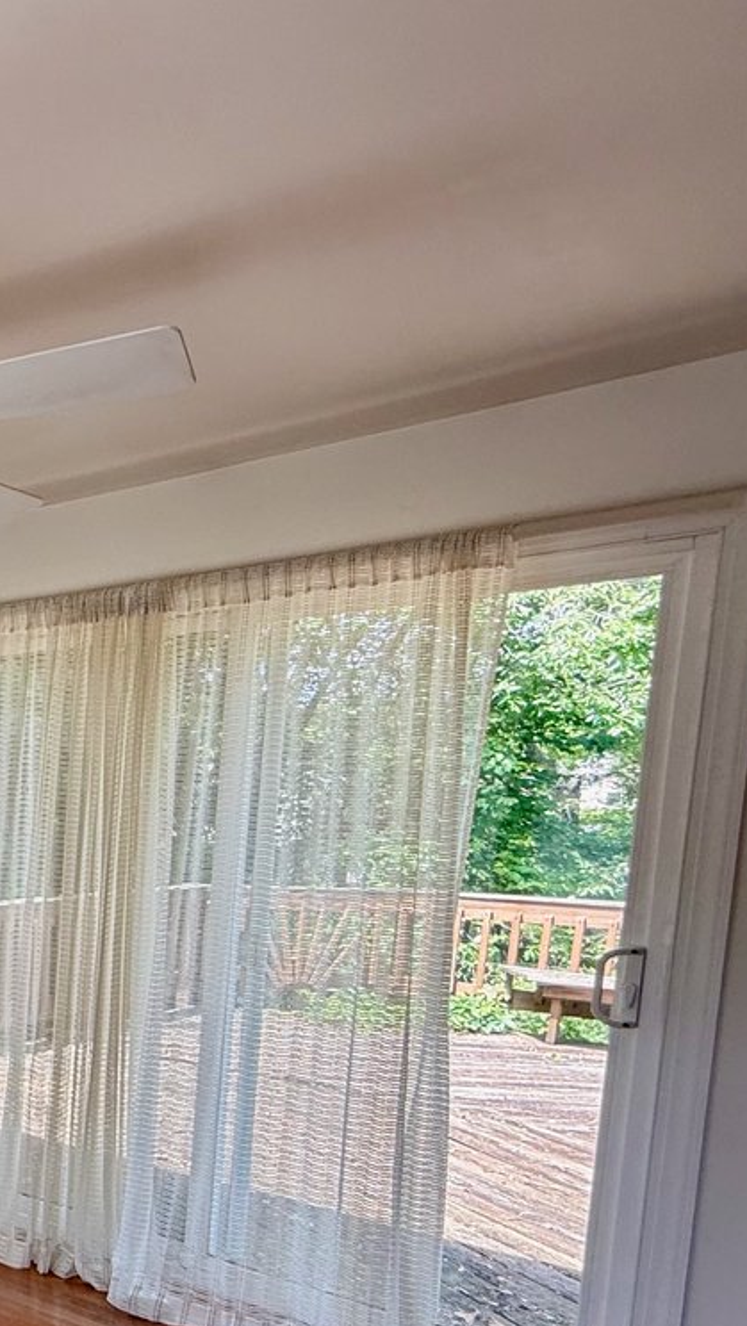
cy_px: 924
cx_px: -480
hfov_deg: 24.6
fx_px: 1091
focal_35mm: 31
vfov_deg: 60.5
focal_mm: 2.22
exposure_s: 1/99
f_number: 2.2
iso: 64
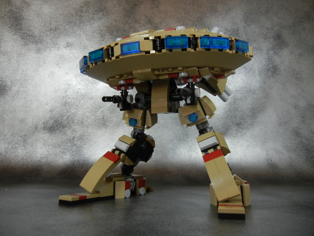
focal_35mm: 30
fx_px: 272
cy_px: 118
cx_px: 157
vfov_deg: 46.8
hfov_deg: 60.0
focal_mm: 5.4
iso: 400
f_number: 3.5
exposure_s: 1/94.8
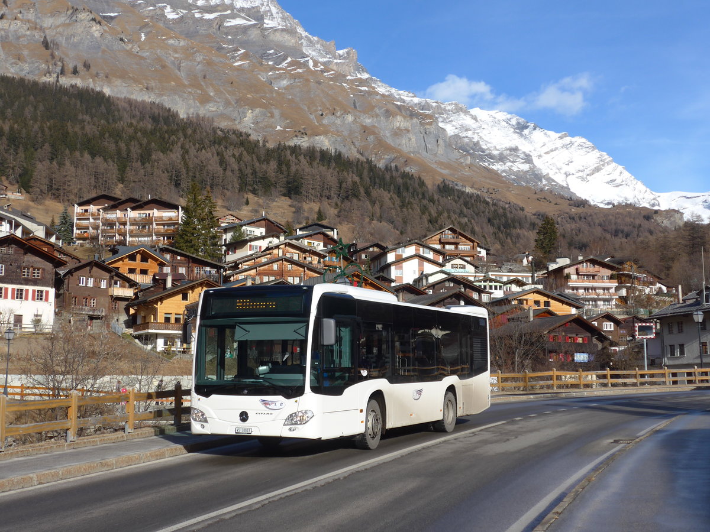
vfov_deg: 31.5
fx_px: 943
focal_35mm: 46
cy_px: 266
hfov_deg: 41.2
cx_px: 355
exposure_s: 1/1300
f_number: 3
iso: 80
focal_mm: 9.5
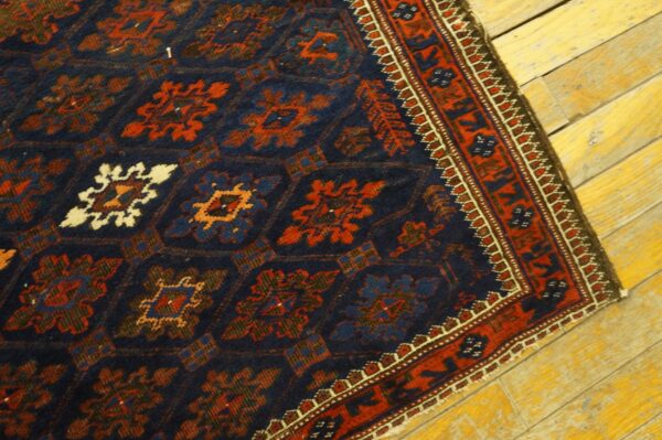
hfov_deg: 64.6
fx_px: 524
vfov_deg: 45.6
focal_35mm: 28
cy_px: 220
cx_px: 331
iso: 2500
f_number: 4
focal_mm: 19
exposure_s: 1/60
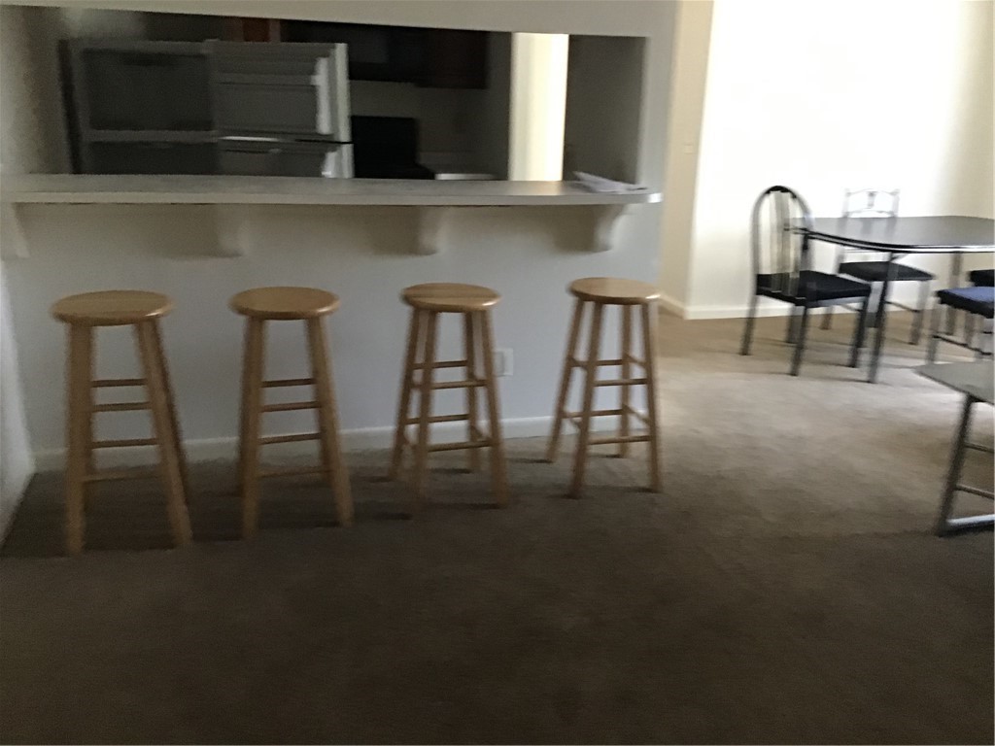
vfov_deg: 45.4
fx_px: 891
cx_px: 498
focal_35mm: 31
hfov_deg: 58.4
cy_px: 373
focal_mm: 3.3
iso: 200
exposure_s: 1/15
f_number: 2.4
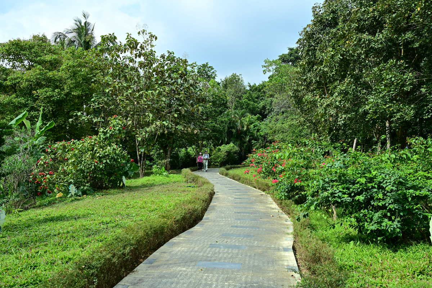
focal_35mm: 34
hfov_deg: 55.1
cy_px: 144
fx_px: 414
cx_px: 216
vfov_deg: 38.4
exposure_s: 1/160
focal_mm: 34.5
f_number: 9
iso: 180
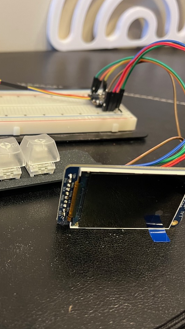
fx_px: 331
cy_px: 164
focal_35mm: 38
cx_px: 40
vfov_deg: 52.8
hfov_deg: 30.5
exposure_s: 1/60
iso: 320
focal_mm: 5.1
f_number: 1.6
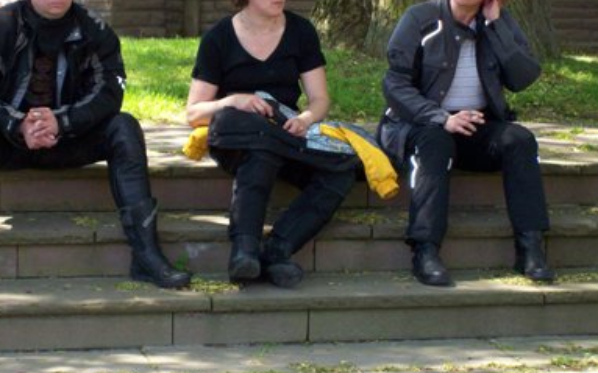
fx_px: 2183
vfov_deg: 9.8
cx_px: 264
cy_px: 156
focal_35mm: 134
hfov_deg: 15.6
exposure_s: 1/128
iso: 200
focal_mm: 18
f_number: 4.8
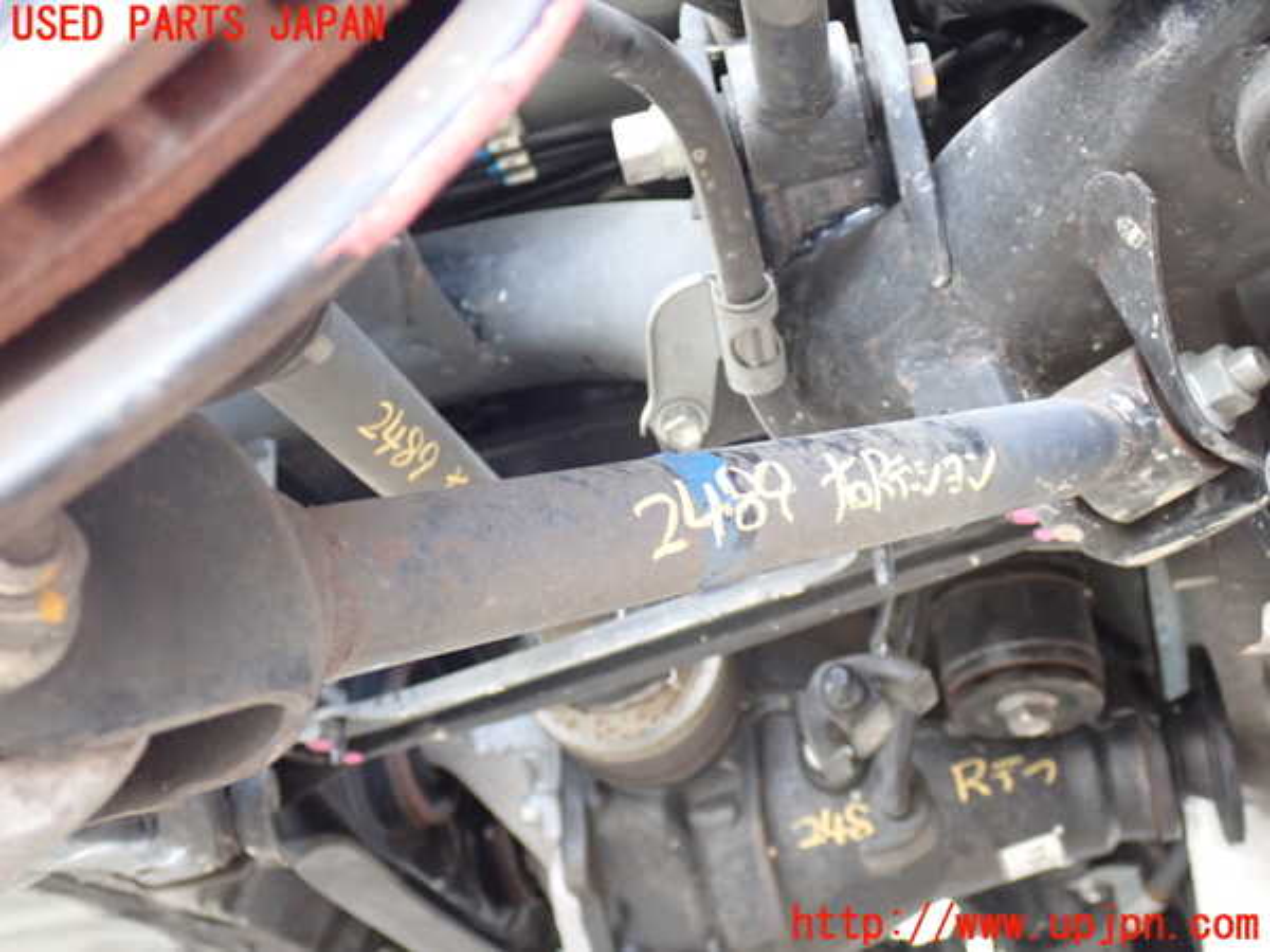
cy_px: 476
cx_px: 635
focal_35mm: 44
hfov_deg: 42.9
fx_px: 1614
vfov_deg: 32.9
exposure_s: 1/40
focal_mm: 7.84
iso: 800
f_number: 2.9
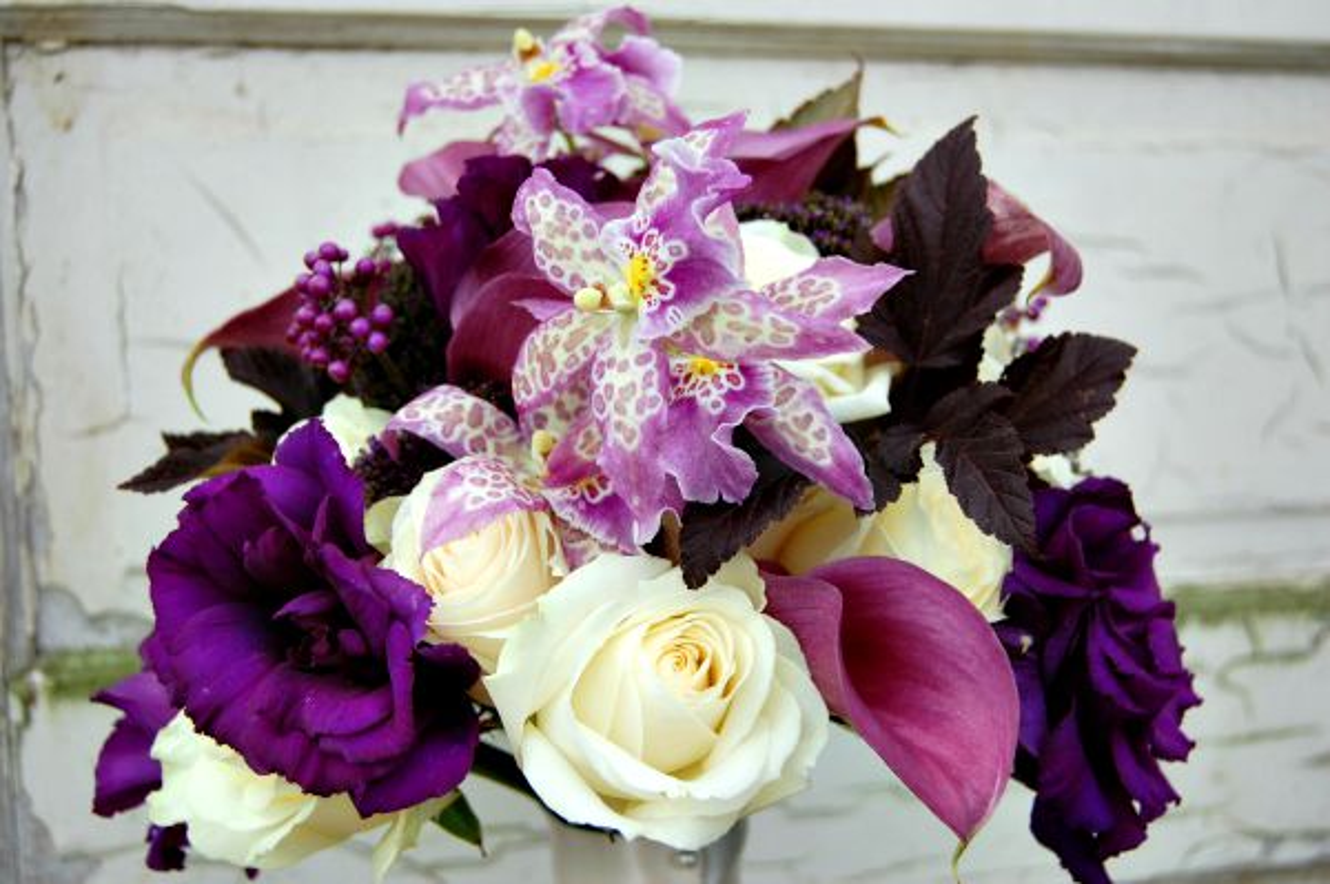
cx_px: 665
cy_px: 442
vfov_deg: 28.9
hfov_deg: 42.4
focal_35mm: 46
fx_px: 1716
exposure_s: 1/500
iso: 200
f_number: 4.5
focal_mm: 31
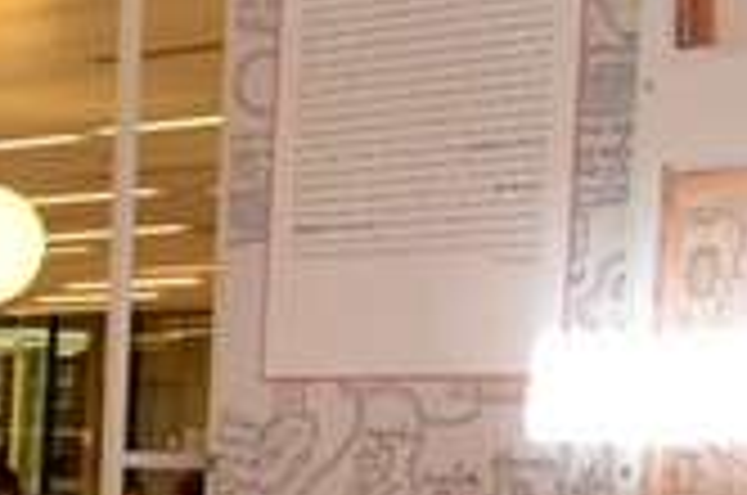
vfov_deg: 9.5
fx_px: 2879
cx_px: -670
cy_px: 801
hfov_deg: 13.1
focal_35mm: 139
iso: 800
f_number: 5
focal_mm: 24
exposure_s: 1/80
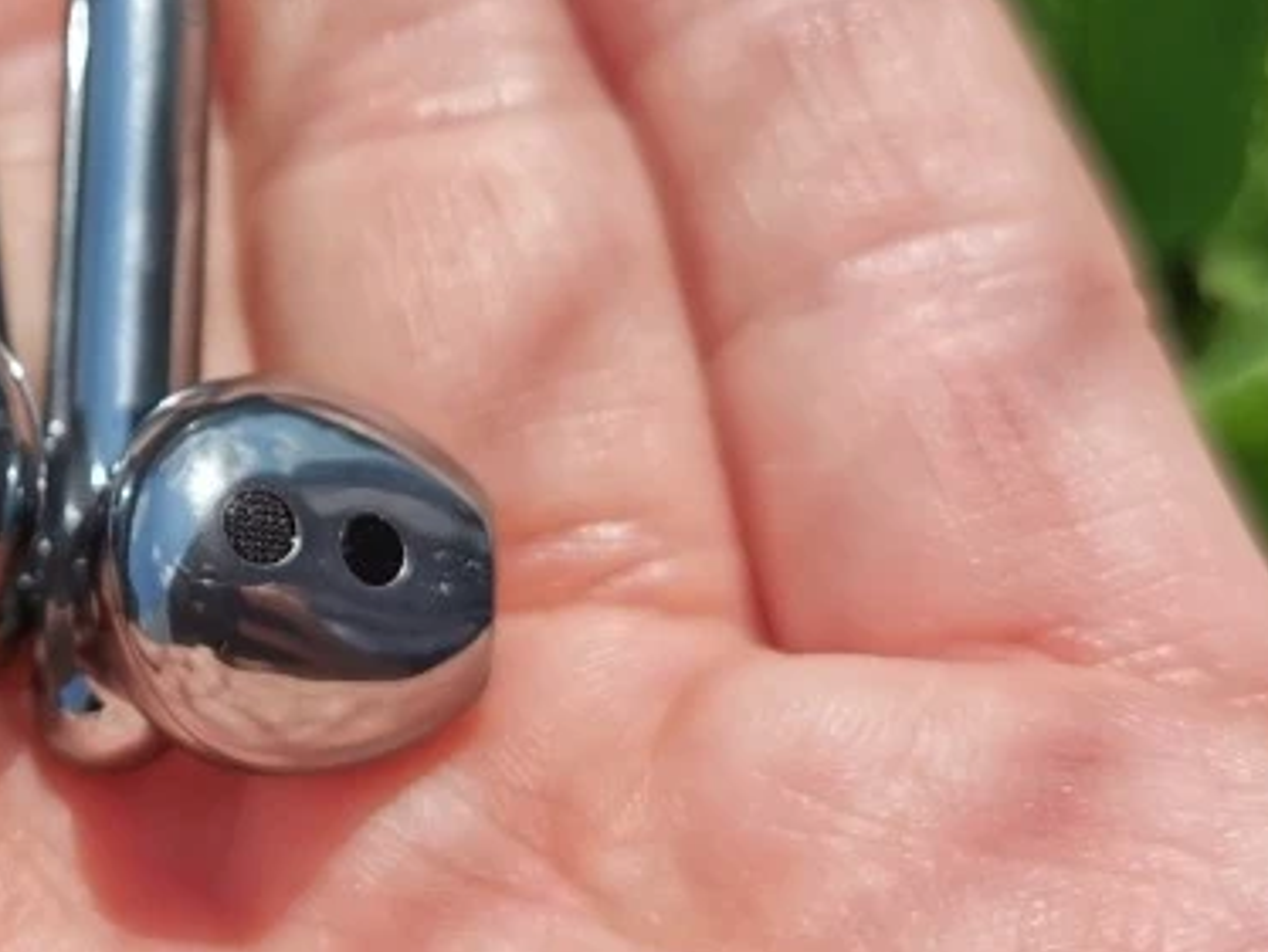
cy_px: 437
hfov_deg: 24.2
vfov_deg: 19.2
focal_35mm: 77
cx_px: -10
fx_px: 2822
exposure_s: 1/8475
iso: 50
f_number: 1.6
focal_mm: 5.56
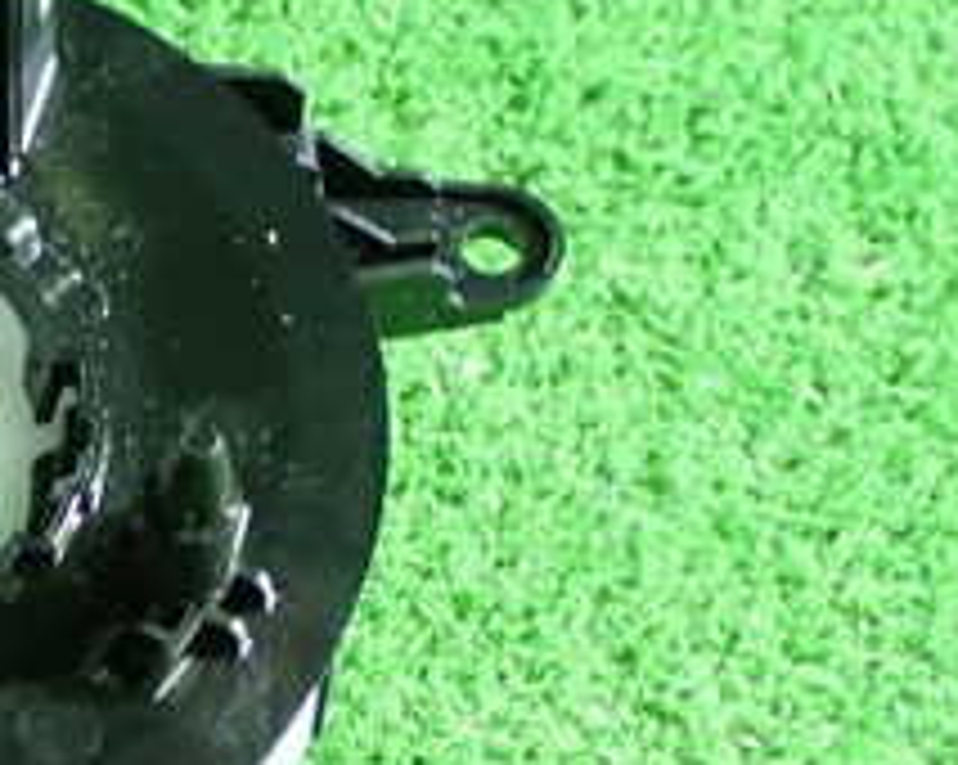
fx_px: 3428
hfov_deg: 15.3
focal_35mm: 121
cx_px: -234
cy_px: 536
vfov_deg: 12.7
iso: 800
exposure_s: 1/20
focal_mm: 7.84
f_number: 2.9
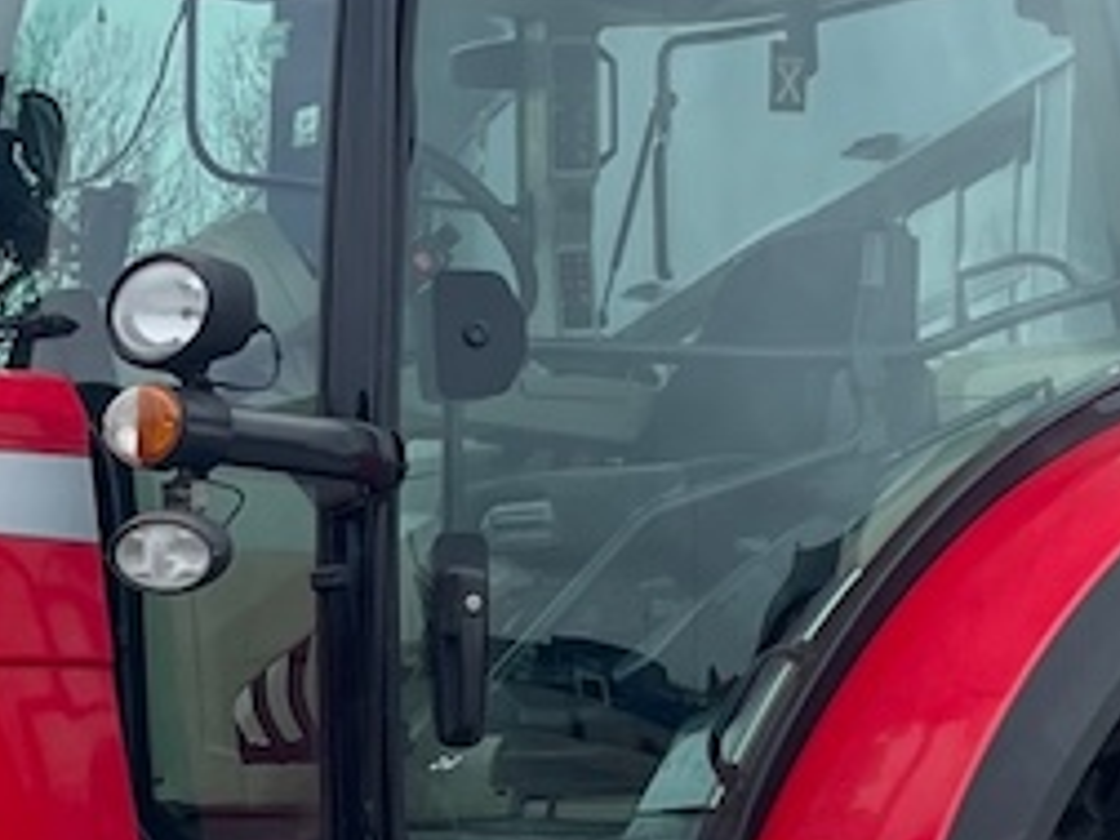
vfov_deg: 11.1
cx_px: 93
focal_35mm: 132
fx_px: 4271
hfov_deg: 14.8
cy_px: 884
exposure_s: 1/1416
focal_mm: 4.2
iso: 32
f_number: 1.6
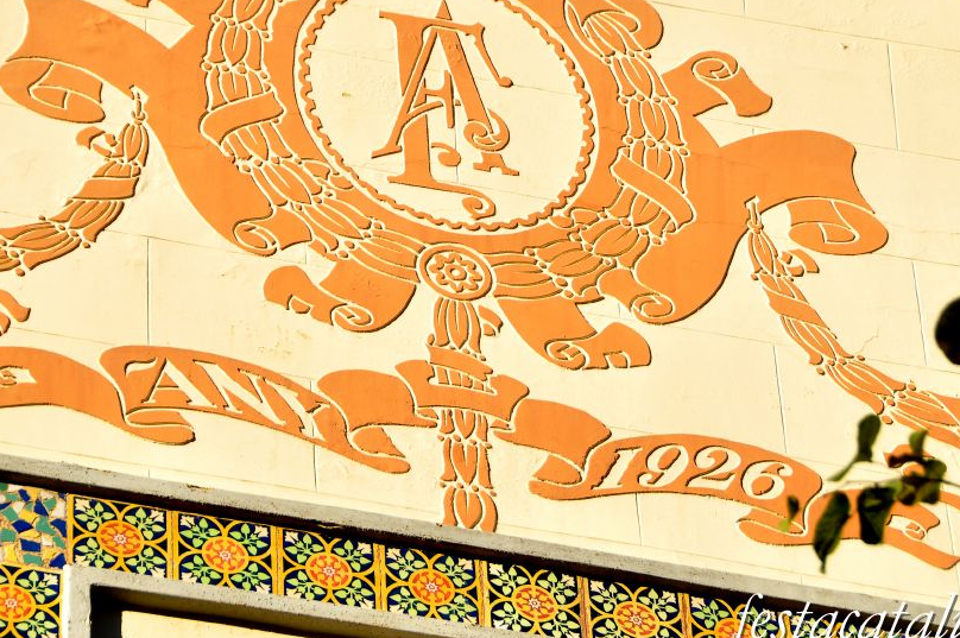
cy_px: 257
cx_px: 463
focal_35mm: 247
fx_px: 6580
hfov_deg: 8.3
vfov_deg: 5.6
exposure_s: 1/320
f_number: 7.1
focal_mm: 130
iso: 200
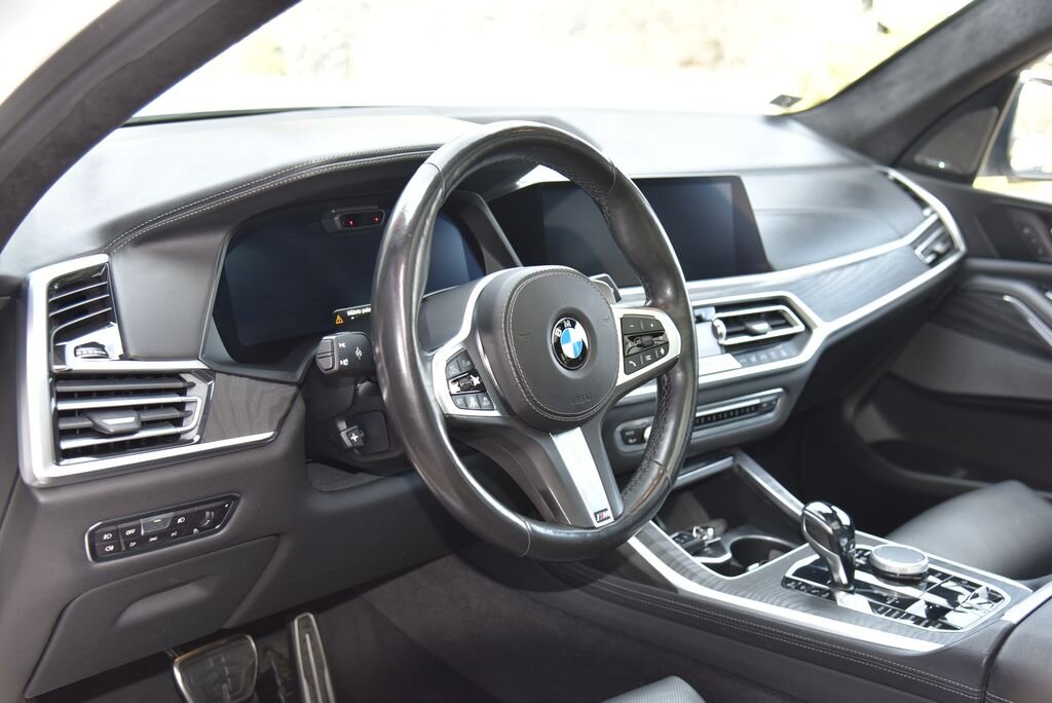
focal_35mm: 46
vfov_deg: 29.3
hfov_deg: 42.7
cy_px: 352
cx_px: 526
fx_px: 1345
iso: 500
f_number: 4.5
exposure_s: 1/100
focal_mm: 46
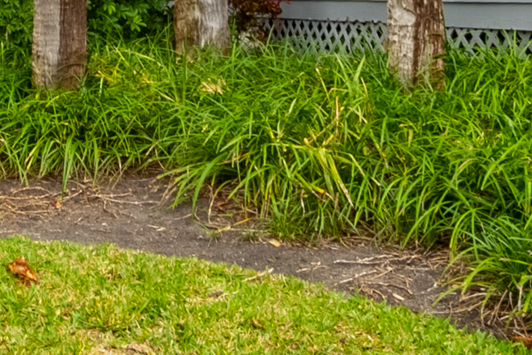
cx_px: -34
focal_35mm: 75
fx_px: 1108
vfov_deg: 15.0
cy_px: -340
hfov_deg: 25.3
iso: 400
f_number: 10
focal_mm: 10
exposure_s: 1/500
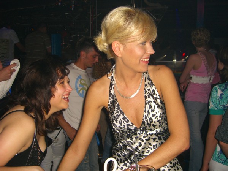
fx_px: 250
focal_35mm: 38
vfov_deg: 37.7
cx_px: 114
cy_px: 86
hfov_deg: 49.0
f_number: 2.8
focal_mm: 7.9
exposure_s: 1/60
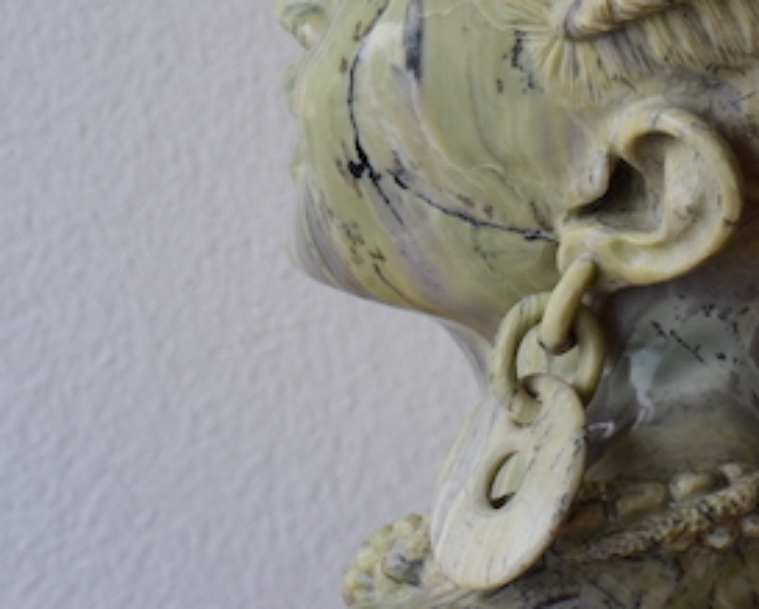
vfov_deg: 14.8
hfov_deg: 18.2
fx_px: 2316
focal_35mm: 103
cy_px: 67
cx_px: 734
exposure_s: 1/50
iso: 1800
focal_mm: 50
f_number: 8
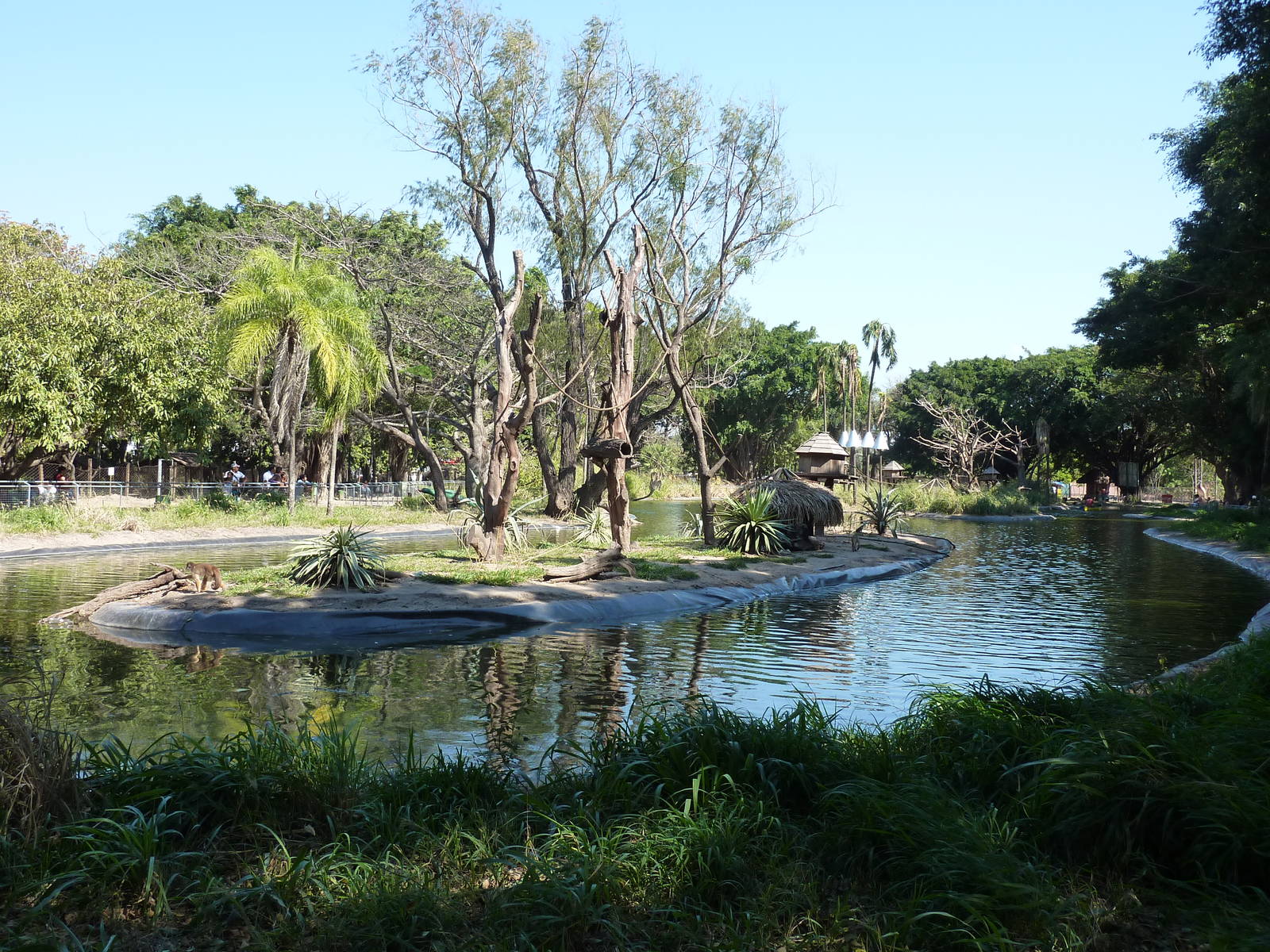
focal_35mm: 32
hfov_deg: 56.8
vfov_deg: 44.2
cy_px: 476
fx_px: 1174
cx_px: 635
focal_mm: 5.3
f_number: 4
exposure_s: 1/250
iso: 125
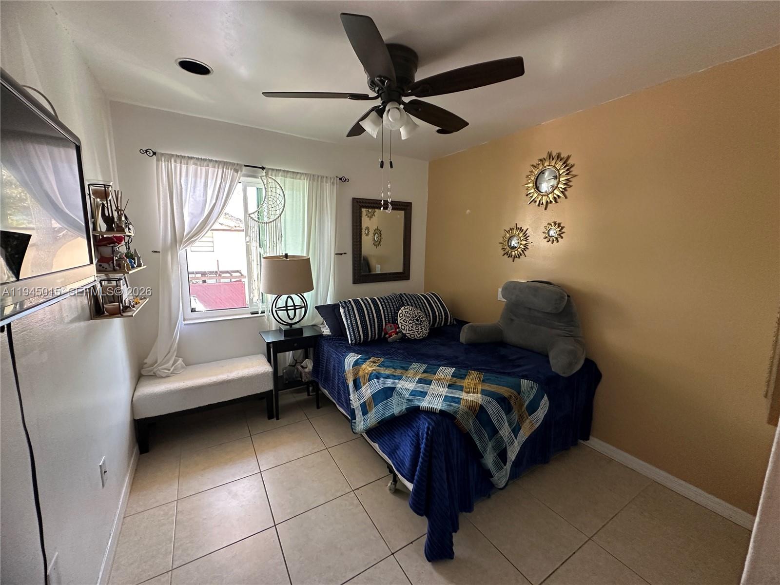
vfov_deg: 85.7
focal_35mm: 14
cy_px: 292
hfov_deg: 102.1
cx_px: 390
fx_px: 315
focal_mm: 2.22
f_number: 2.2
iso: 320
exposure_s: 1/60
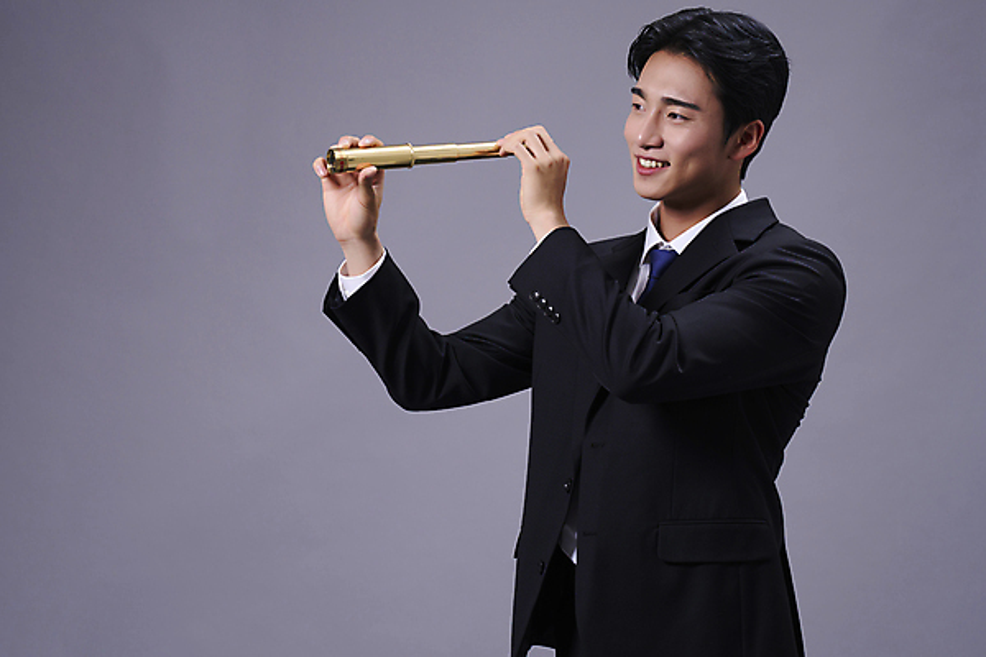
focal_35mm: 70
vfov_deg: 19.5
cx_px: 493
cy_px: 328
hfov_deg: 28.8
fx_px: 1917
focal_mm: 70
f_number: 5.6
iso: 160
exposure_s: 1/125
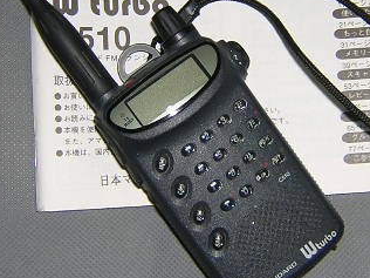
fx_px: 780
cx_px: 212
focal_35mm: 73
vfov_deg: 20.1
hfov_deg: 26.6
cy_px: 79
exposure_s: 1/60.1
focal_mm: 4.7
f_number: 2.6
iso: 100
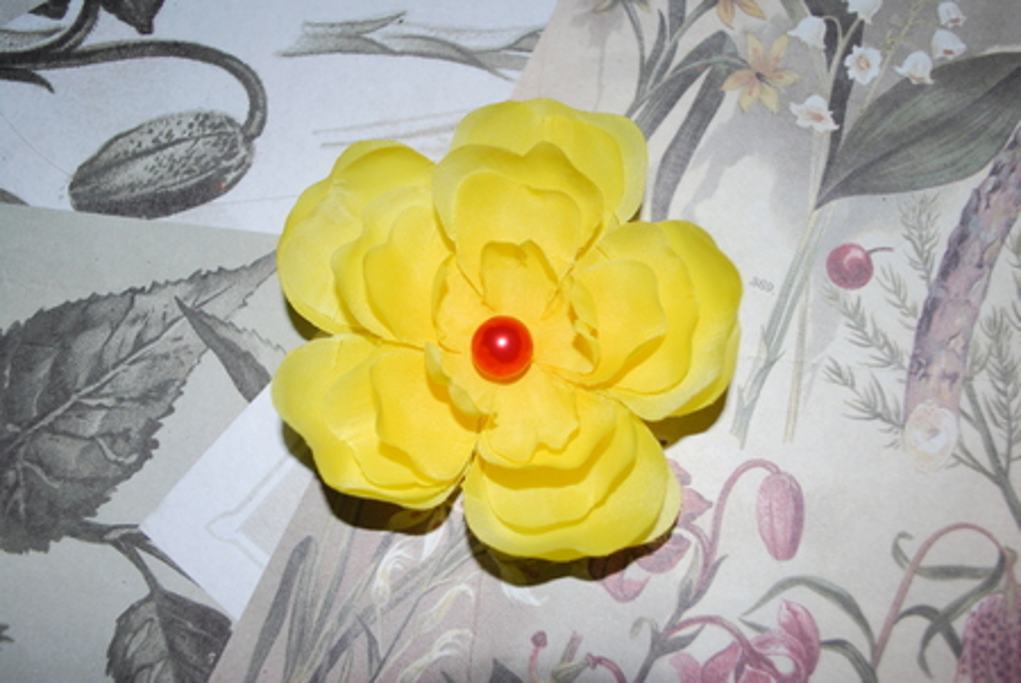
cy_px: 342
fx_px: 1107
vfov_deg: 34.3
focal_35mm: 39
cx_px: 510
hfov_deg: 49.5
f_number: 4.5
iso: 100
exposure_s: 1/125
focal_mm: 26
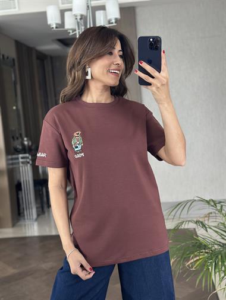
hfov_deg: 30.3
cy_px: 150
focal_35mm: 48
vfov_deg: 39.6
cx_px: 113
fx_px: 417
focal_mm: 6.86
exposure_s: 1/60
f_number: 1.78
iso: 320
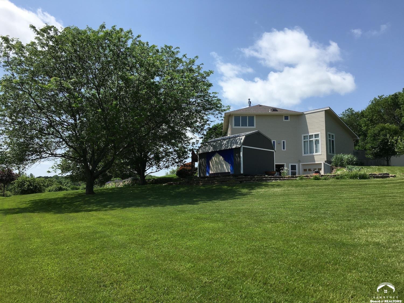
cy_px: 152
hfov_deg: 61.7
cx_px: 202
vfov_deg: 48.2
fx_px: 338
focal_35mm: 29
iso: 25
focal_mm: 4.15
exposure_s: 1/1972
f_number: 2.2
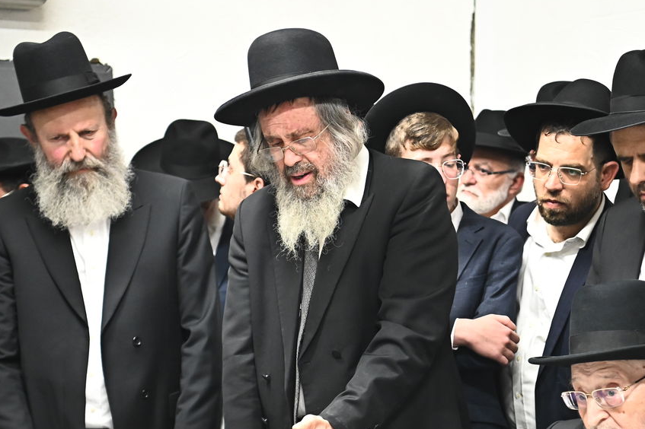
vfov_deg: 15.8
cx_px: 429
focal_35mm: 86
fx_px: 1540
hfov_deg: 23.5
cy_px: 289
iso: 3200
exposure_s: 1/200
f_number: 3.2
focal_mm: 52
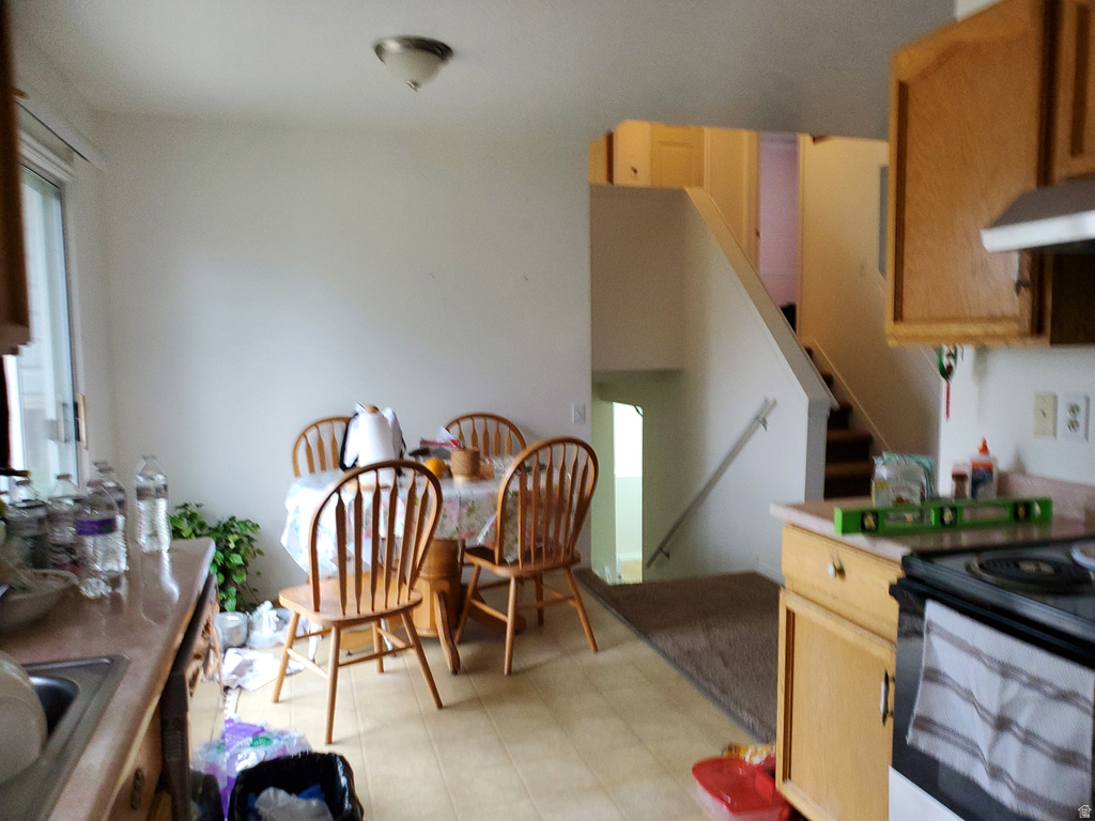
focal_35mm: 26
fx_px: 822
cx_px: 548
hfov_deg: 67.3
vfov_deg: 53.1
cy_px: 410
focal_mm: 4.3
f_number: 2.4
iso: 250
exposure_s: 1/60
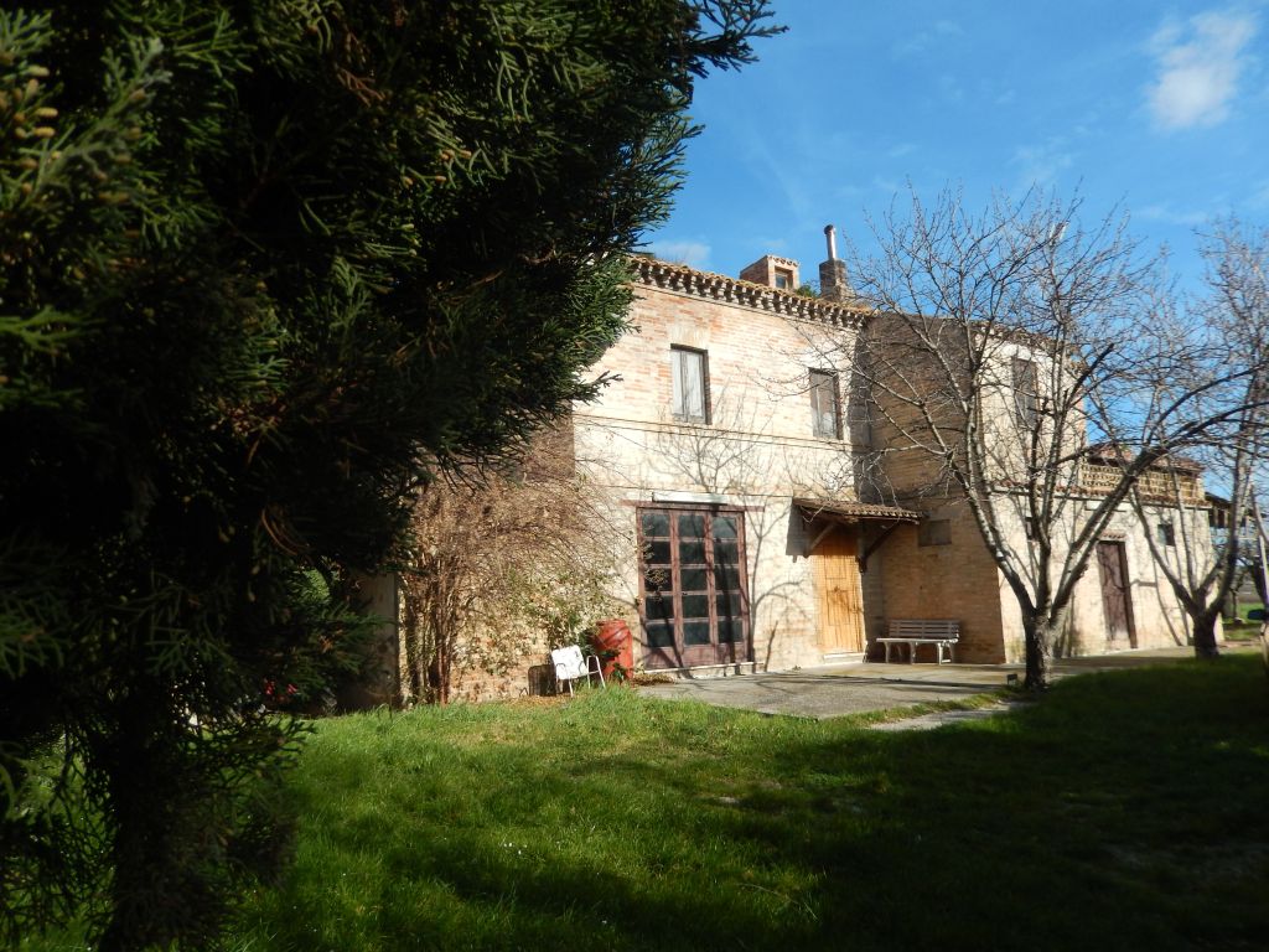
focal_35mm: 25
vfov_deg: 54.9
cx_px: 634
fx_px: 916
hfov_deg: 69.4
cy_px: 476
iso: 125
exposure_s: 1/1250
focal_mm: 4.5
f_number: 3.4
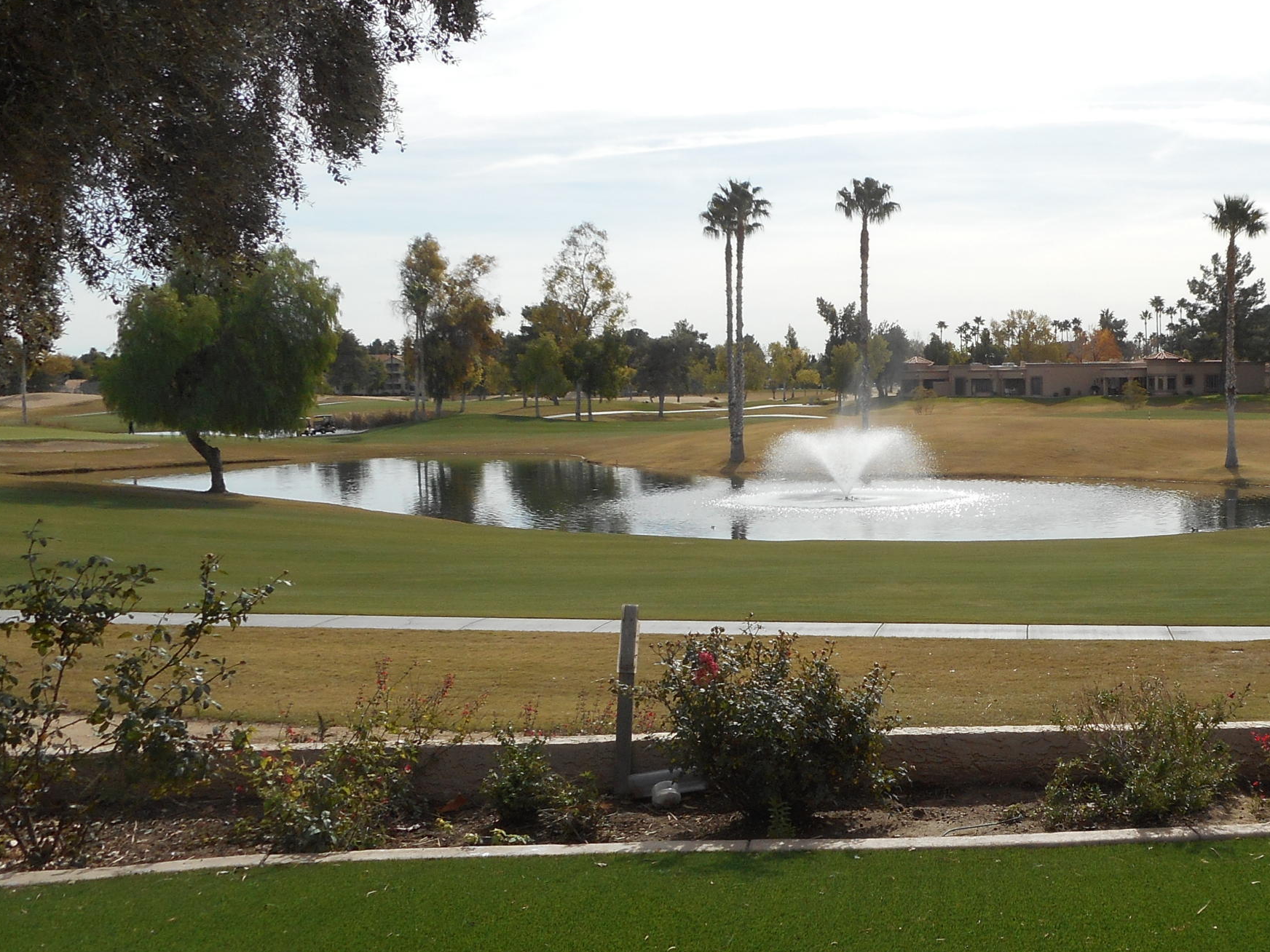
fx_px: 1578
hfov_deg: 42.3
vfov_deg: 33.6
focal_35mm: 43
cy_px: 512
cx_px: 972
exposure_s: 1/800
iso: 80
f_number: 3.7
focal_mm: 4.5
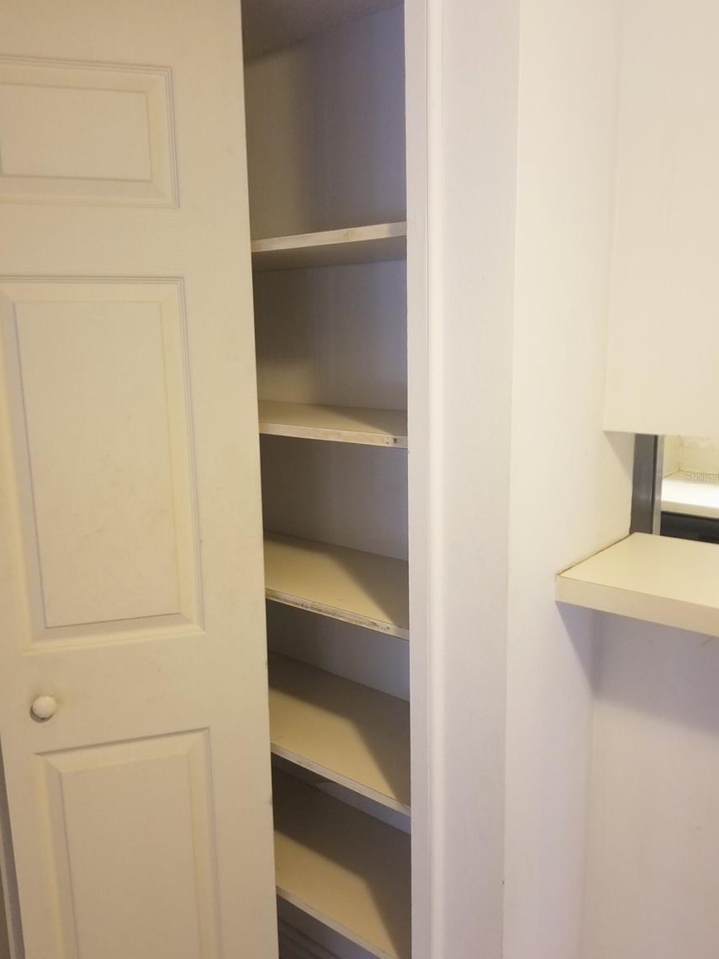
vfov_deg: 65.3
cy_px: 477
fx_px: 748
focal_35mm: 27
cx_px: 370
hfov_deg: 51.3
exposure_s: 1/30
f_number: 1.7
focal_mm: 4.25
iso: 200
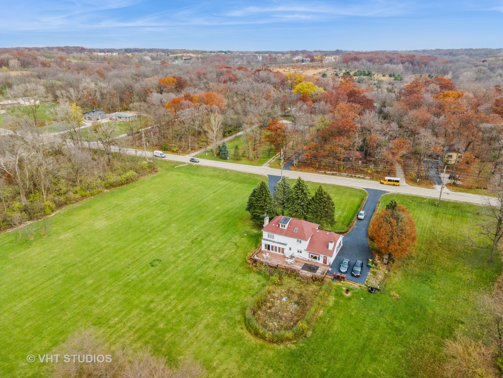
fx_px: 349
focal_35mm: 24
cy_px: 189
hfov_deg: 71.6
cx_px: 252
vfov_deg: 56.8
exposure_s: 1/200
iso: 400
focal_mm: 4.5
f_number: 2.8
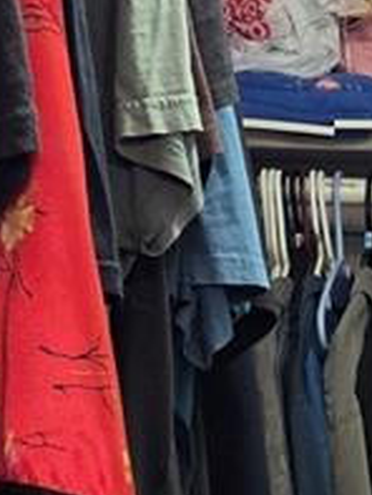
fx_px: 2004
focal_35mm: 140
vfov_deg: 13.4
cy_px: 696
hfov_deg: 10.4
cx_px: 490
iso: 250
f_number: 1.8
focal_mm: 5.4
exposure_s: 1/120
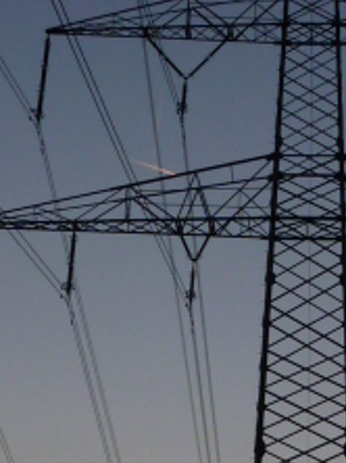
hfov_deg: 11.3
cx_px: 271
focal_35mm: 130
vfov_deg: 15.2
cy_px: 298
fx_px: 1736
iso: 80
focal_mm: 4.1
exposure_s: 1/125
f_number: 3.5
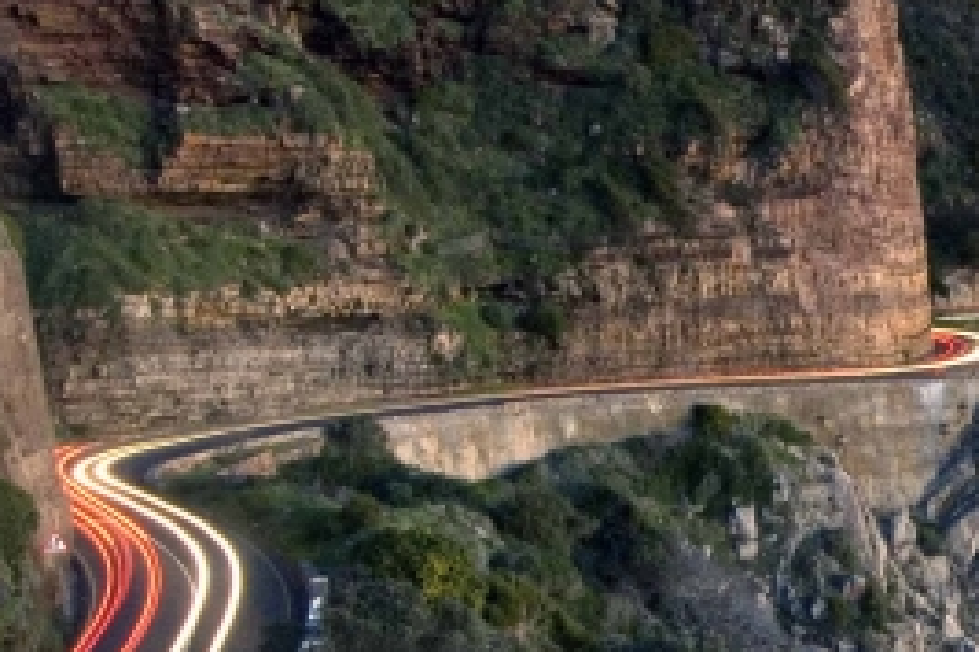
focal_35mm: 65
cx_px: 983
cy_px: 365
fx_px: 1766
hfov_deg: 29.0
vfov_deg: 20.9
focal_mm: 18
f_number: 22
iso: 1600
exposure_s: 30
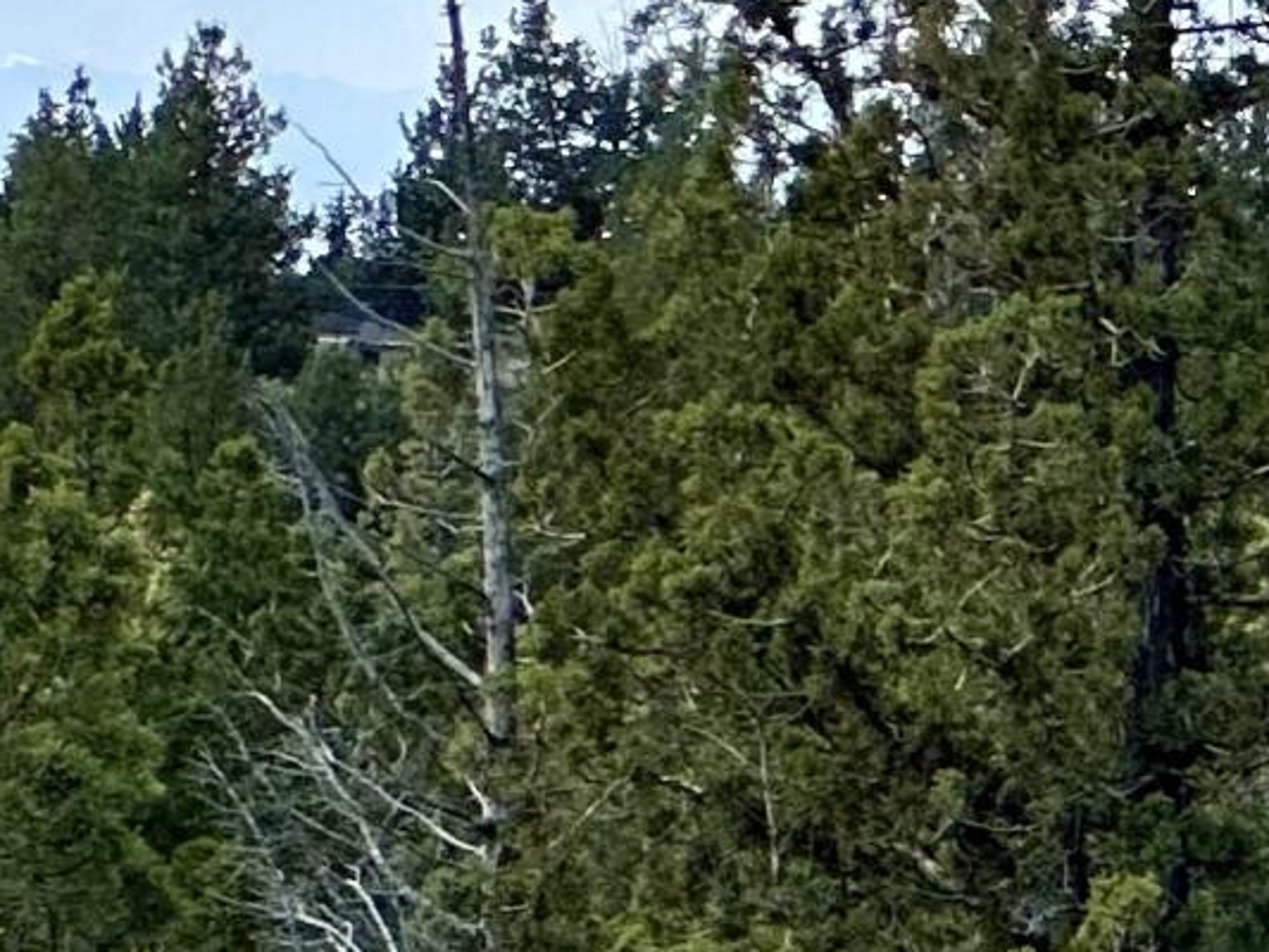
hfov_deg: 4.4
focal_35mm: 433
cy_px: 250
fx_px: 15877
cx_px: 3417
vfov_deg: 3.4
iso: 32
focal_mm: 9
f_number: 2.8
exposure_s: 1/1449
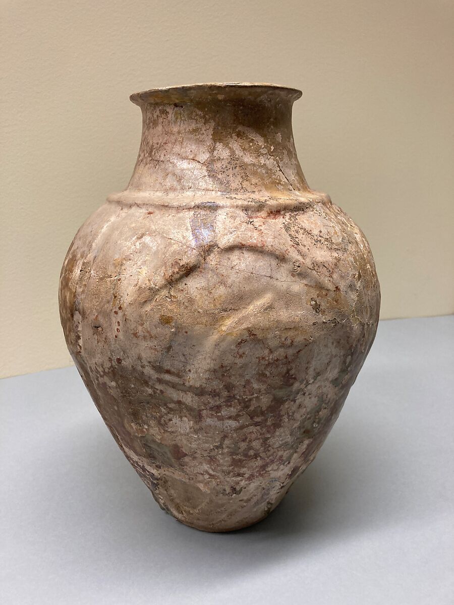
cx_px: 227
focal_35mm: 28
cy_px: 302
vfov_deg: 63.4
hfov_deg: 49.7
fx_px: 490
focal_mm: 3.99
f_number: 1.8
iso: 80
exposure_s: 1/60
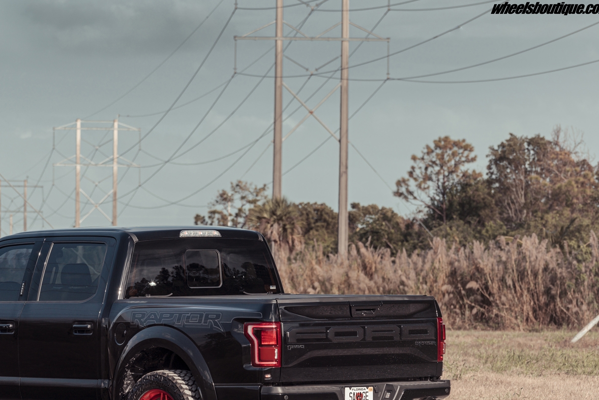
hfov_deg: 7.9
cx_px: 219
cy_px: 269
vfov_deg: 5.3
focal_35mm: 260
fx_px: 4326
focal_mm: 165
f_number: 8
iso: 200
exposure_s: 1/125
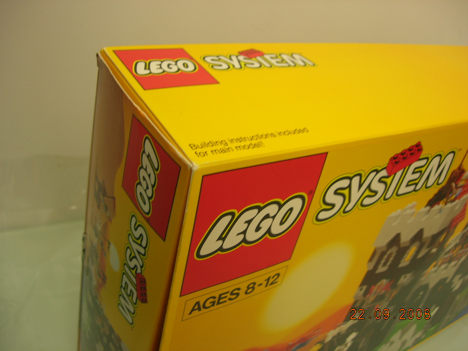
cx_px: 234
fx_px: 514
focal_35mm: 38
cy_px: 176
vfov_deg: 37.7
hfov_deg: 49.0
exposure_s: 1/8.5
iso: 64
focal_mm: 7.8
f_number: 2.8
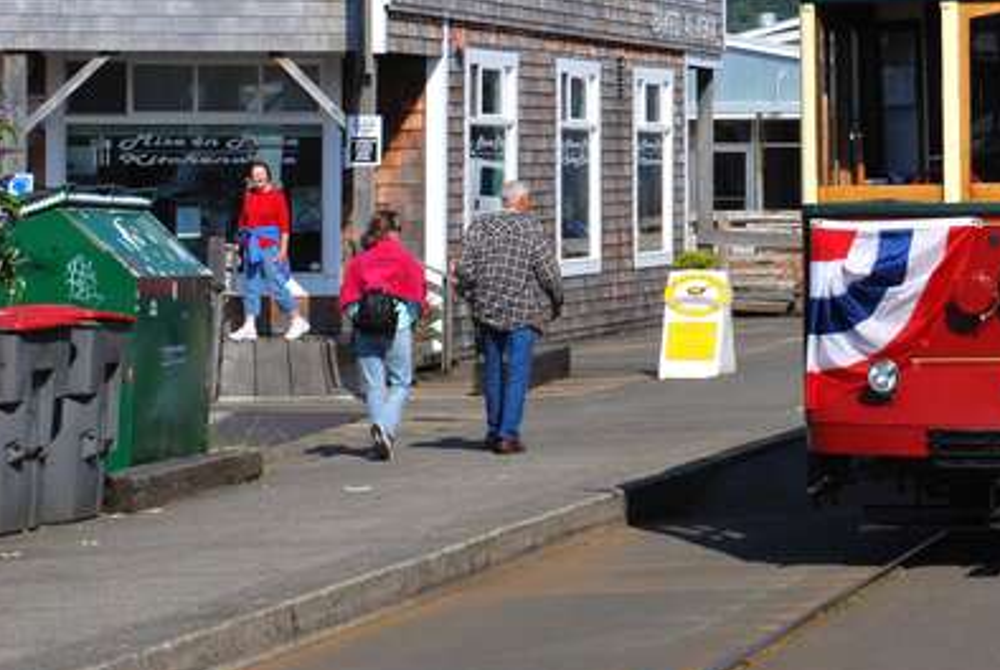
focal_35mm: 152
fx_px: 4228
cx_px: 949
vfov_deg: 9.0
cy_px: 61
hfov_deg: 13.3
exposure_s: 1/500
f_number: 20
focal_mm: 52
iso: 320
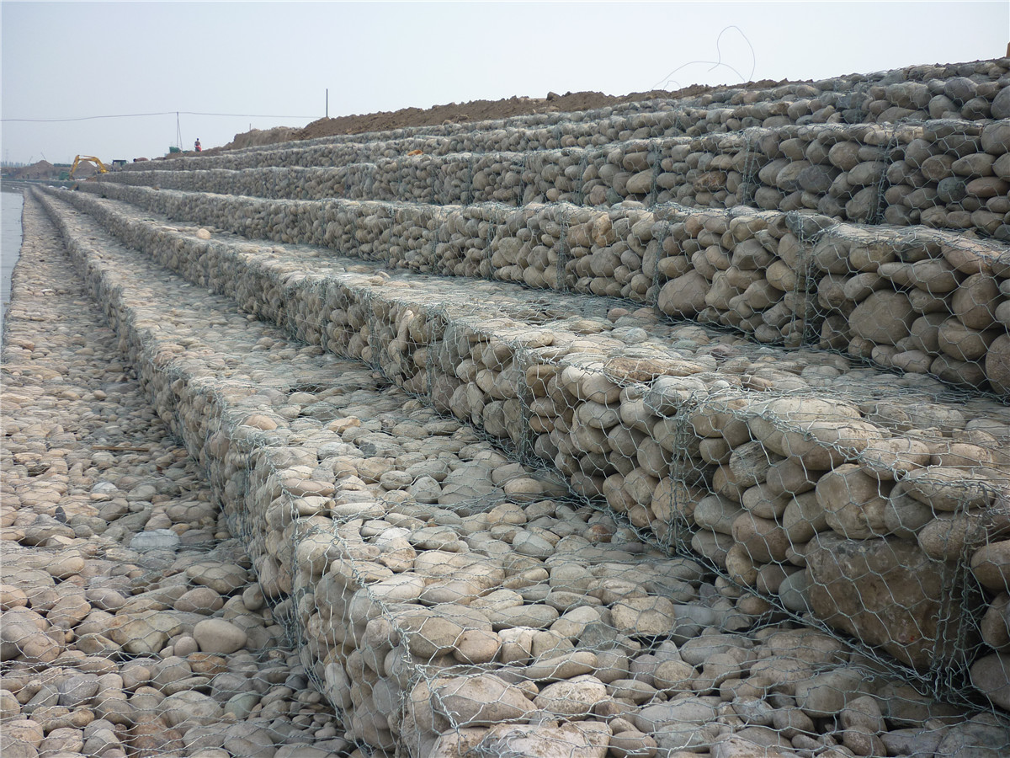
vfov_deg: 42.9
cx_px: 505
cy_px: 379
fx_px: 963
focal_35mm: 33
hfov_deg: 55.4
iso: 80
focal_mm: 5.5
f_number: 2.8
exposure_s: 1/800
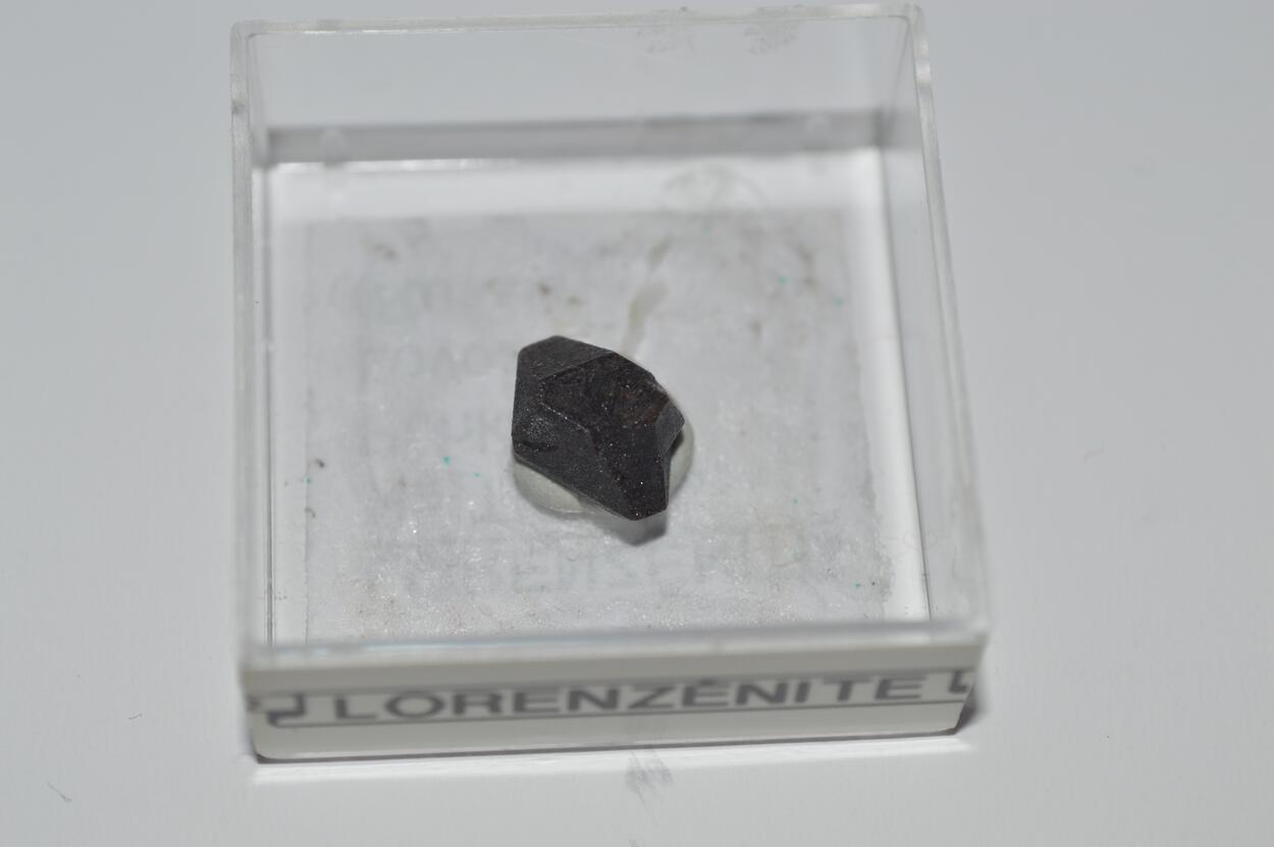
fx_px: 2917
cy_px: 424
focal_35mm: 82
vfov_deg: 16.5
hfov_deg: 24.6
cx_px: 637
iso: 100
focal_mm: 55
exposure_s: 1/60
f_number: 8
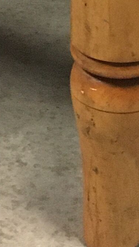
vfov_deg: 9.6
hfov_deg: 6.4
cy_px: -417
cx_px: 33
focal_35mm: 188
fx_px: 1233
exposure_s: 1/17
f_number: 2.2
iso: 250
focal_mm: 4.15
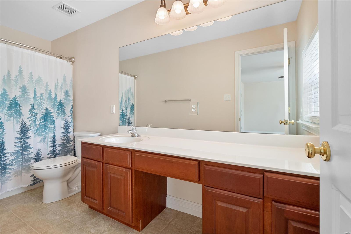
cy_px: 117
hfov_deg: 96.7
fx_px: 156
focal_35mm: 16
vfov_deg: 73.7
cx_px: 176
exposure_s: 1/20
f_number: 6.3
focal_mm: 8
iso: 400
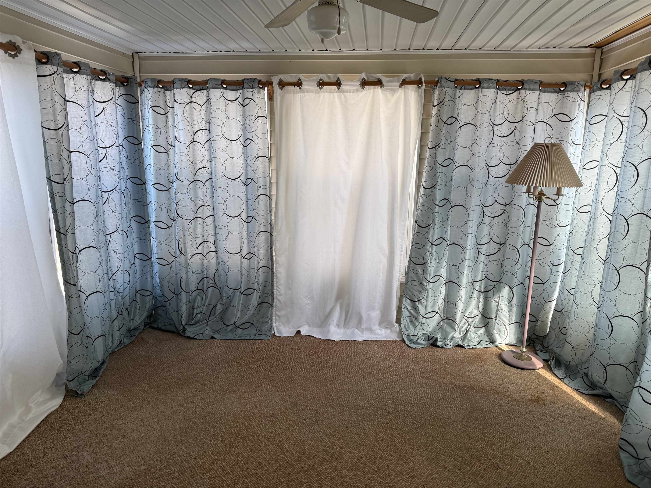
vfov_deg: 56.8
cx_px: 326
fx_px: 451
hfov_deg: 71.6
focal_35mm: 24
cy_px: 244
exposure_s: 1/121
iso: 64
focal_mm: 6.76
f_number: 1.78
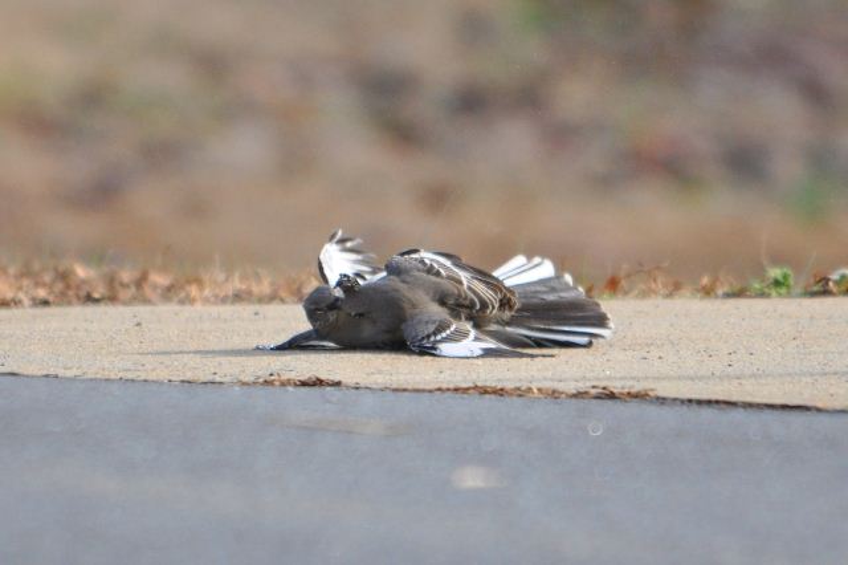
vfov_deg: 1.8
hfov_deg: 2.8
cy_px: 282
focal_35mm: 750
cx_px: 424
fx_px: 17657
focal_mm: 500
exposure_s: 1/1000
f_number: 6.3
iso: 560
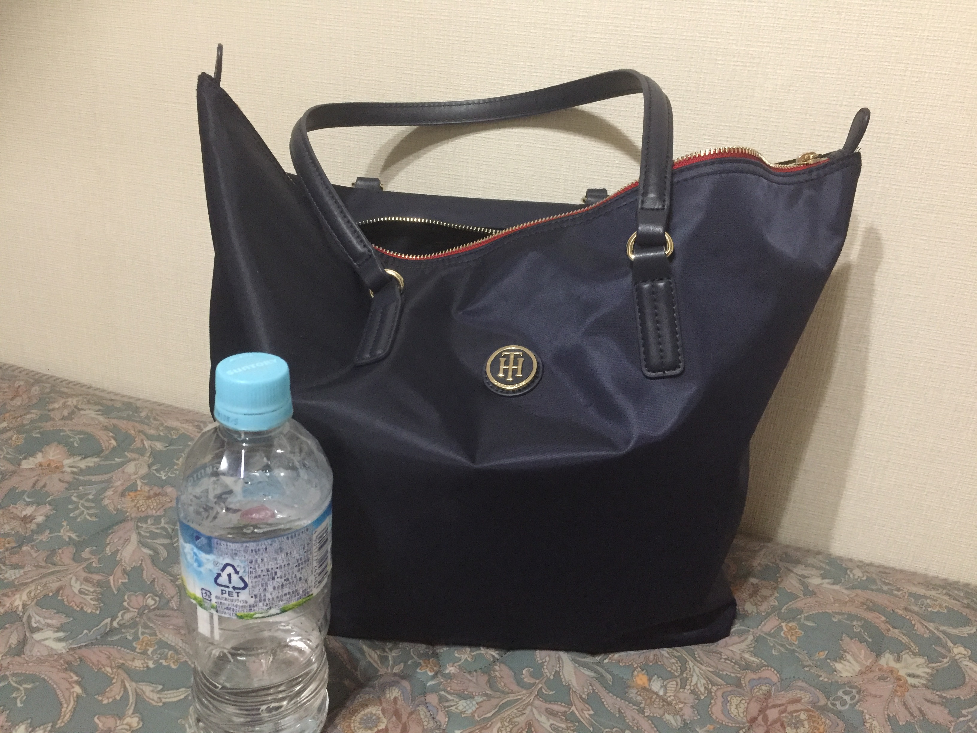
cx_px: 488
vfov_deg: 48.2
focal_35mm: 29
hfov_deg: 61.7
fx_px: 818
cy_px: 366
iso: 320
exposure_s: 1/15
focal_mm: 4.15
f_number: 2.2
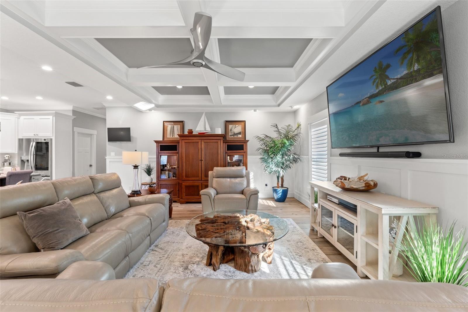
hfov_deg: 100.4
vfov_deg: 77.3
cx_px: 234
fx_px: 195
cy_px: 156
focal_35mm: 15
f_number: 8
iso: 400
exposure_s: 1/6
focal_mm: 10
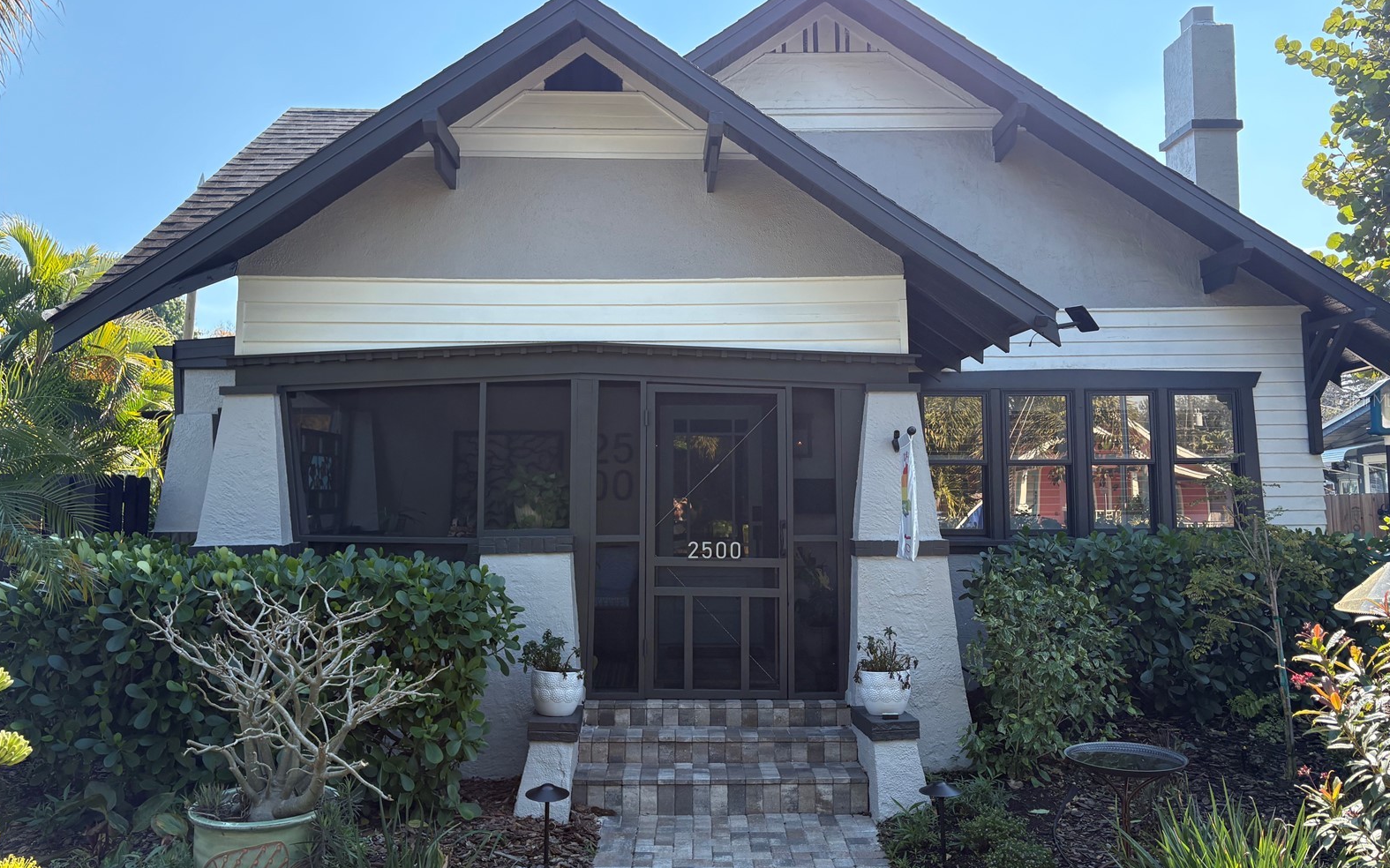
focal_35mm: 28
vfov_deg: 44.5
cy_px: 400
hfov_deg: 66.5
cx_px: 702
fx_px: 1061
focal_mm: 5.96
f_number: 1.6
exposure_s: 1/1364
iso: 64
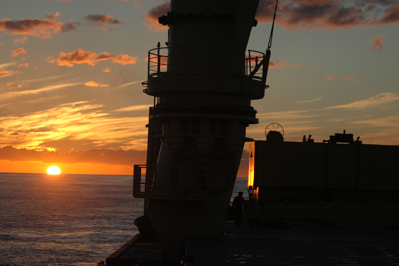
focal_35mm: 105
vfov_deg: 13.0
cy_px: 133
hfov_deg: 19.5
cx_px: 200
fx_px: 1163
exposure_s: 1/400
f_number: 5.6
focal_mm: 70
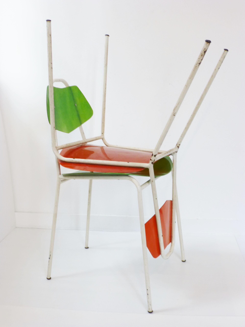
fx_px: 368
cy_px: 164
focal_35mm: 39
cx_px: 122
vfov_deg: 47.9
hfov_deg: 36.8
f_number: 3.9
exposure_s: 1/80
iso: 100
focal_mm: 6.9
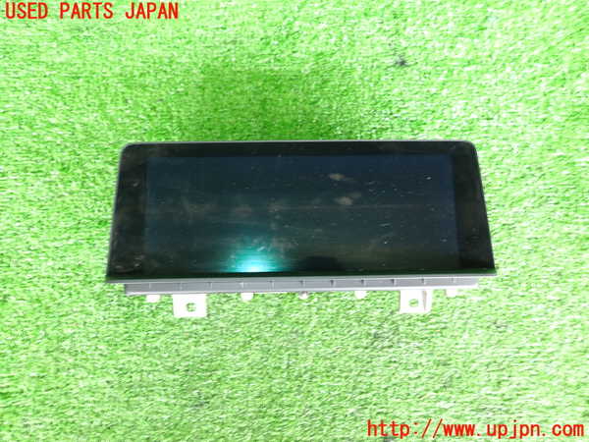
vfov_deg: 54.9
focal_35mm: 25
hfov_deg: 69.4
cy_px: 221
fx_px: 425
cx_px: 294
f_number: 2
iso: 200
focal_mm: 4.5
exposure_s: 1/30
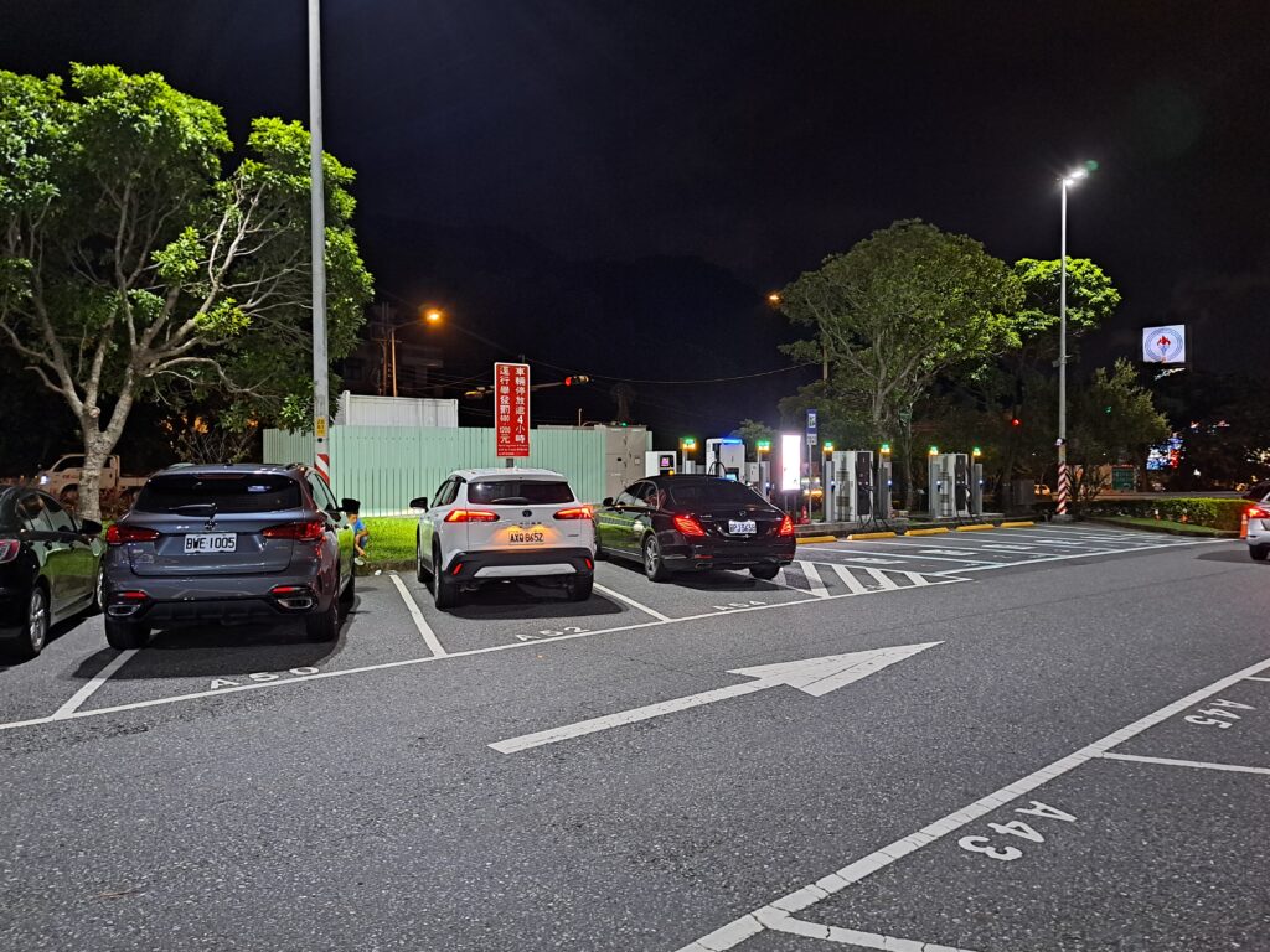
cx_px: 635
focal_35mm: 24
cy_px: 476
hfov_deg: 71.6
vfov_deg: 56.8
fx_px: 881
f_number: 1.8
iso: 400
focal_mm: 5.23
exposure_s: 1/24
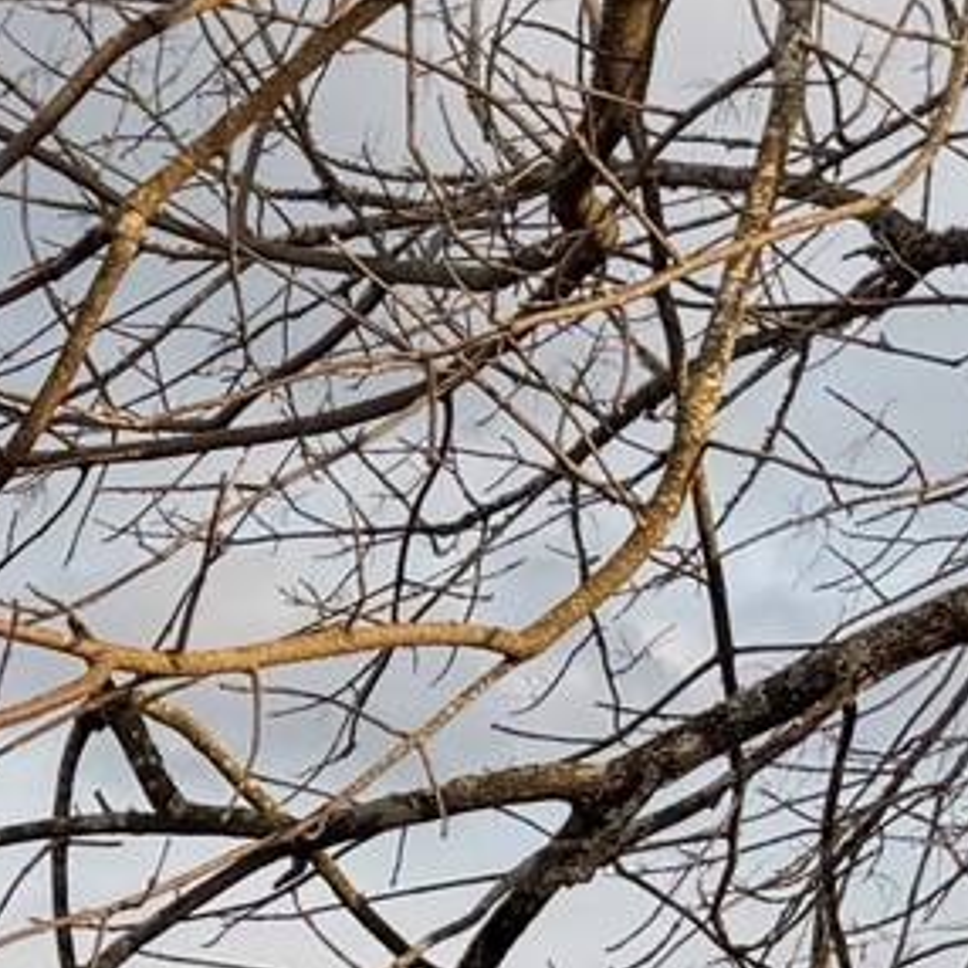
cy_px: 1594
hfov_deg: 9.9
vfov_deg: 10.9
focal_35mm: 152
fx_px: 4809
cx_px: -1432
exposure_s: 1/2525
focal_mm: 6.76
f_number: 1.78
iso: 80
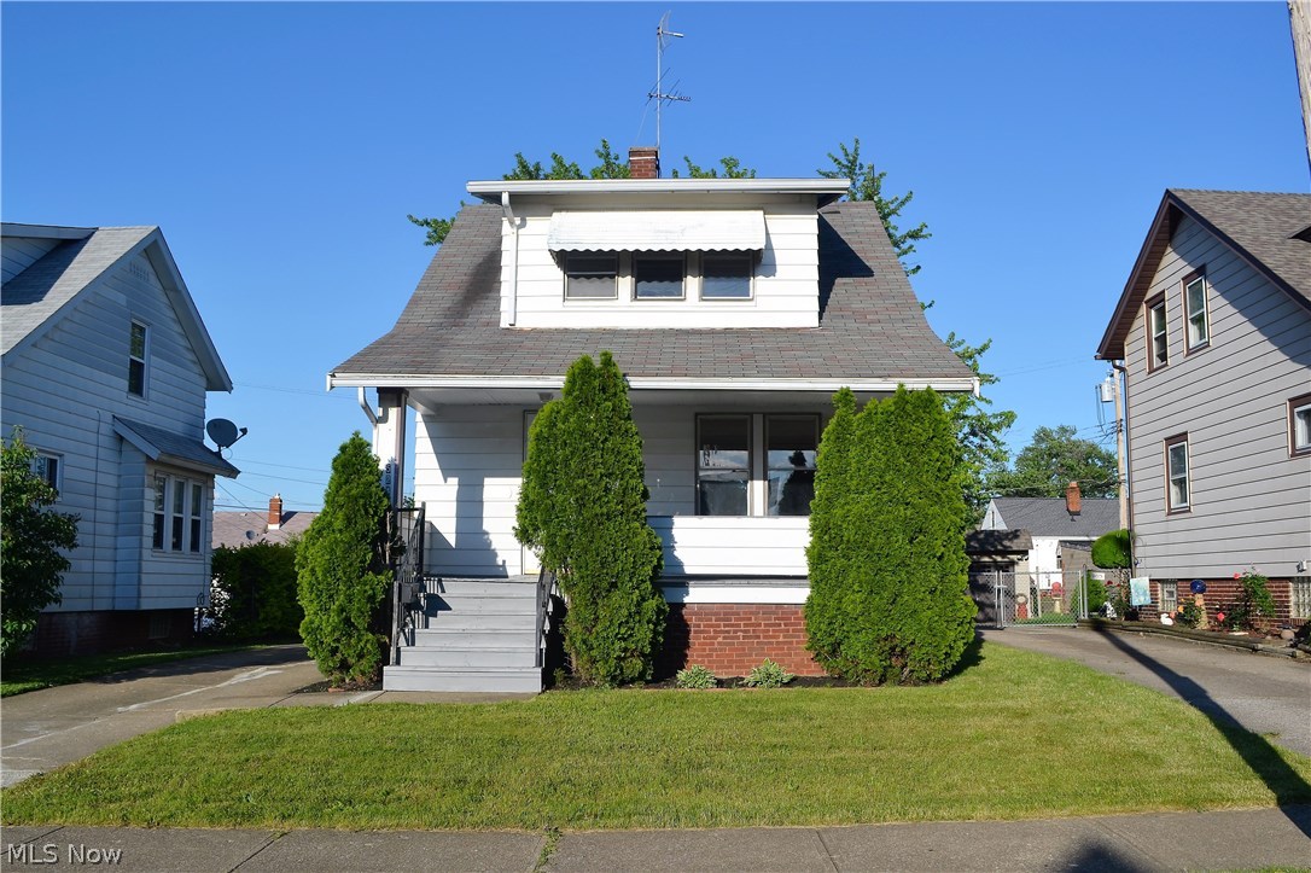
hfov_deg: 67.4
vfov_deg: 47.9
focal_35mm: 27
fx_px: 983
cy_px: 436
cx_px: 656
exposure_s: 1/250
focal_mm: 18
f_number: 8
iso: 100
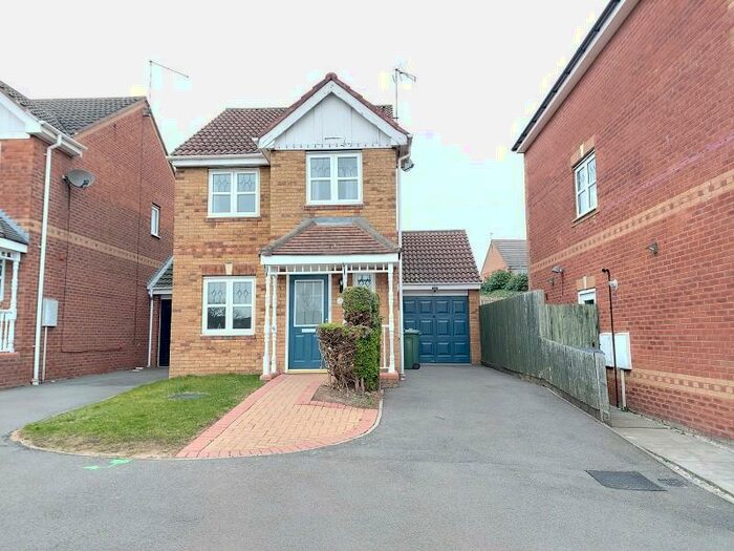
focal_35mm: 24
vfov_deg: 56.8
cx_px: 367
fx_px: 509
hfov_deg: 71.6
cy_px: 276
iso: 160
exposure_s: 1/60
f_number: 1.8
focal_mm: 5.23
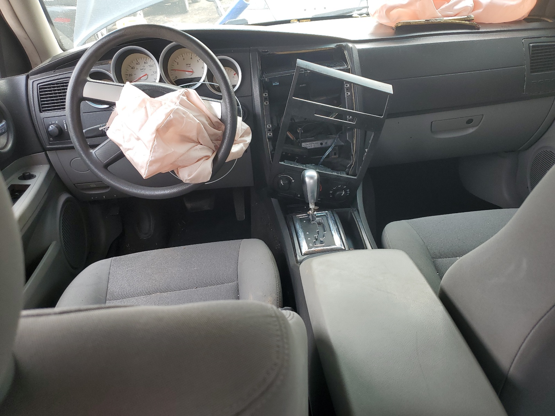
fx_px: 417
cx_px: 278
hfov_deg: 67.3
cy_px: 208
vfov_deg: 53.1
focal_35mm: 26
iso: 50
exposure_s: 1/185
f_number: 1.5
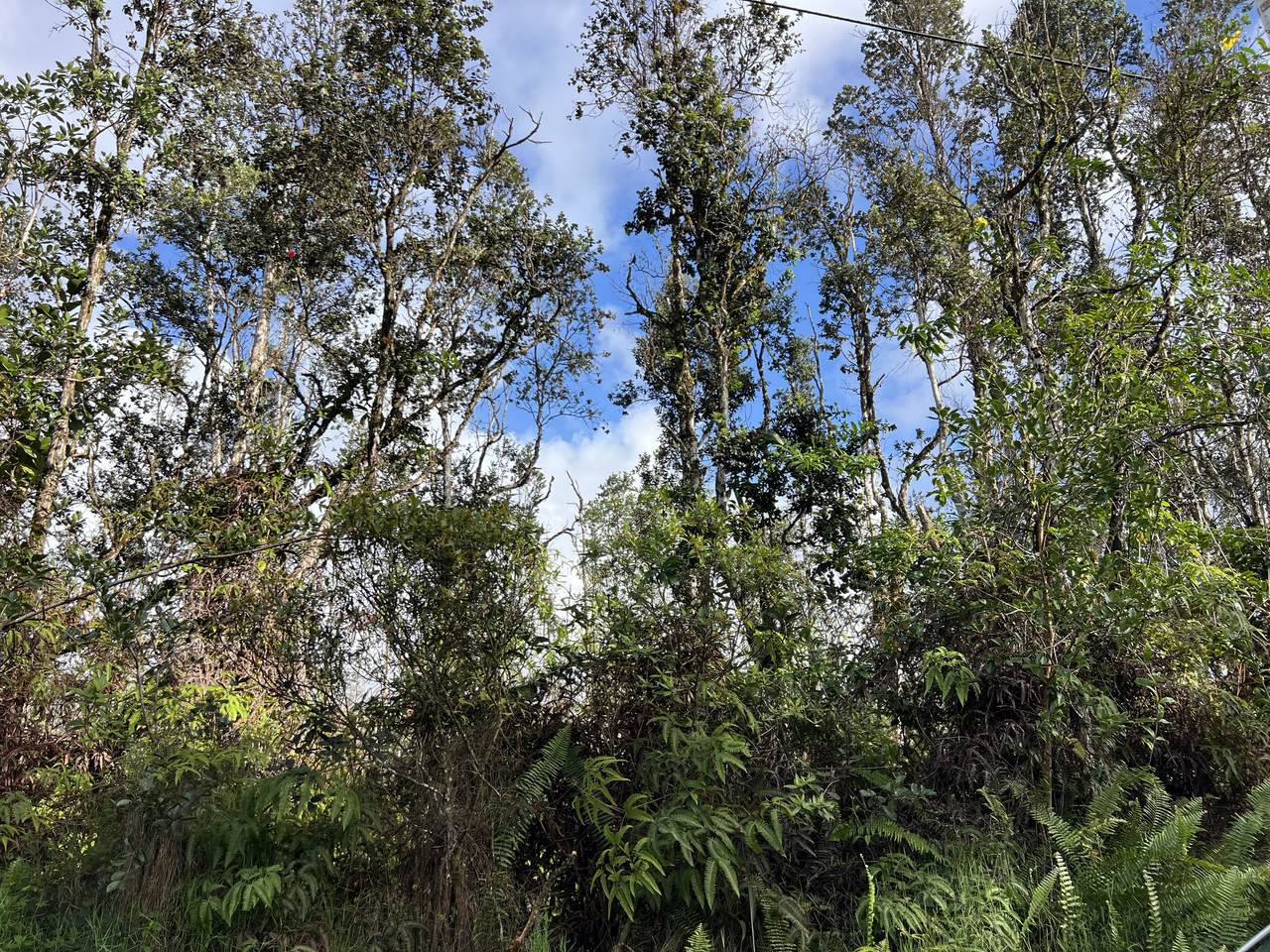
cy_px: 476
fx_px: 954
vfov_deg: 53.1
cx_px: 635
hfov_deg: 67.3
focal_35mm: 26
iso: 50
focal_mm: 5.7
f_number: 1.5
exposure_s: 1/1431
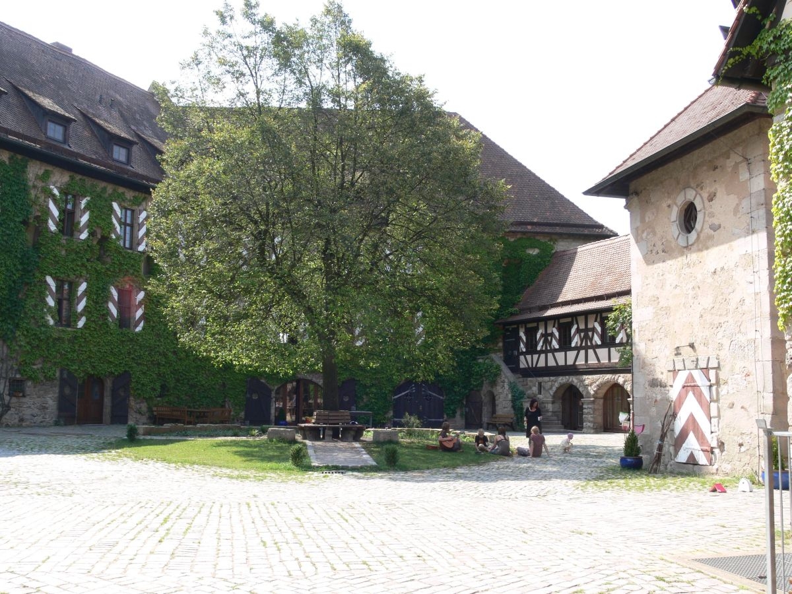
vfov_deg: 40.7
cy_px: 297
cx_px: 396
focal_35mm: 35
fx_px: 801
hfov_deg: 52.6
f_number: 5
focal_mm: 7.4
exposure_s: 1/125
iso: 80
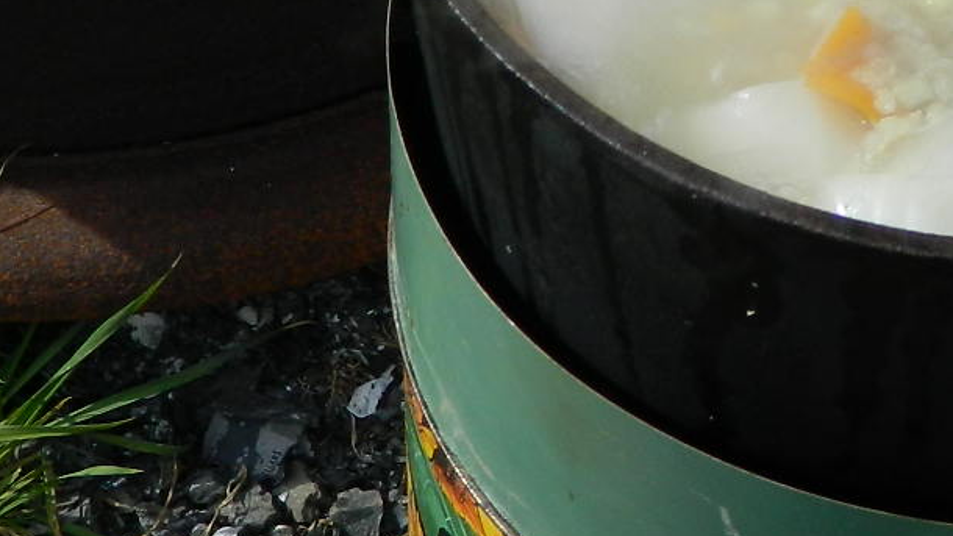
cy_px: -6
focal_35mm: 128
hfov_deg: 16.4
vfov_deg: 9.4
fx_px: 3234
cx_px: 972
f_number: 3.3
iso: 80
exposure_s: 1/800
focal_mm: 6.2
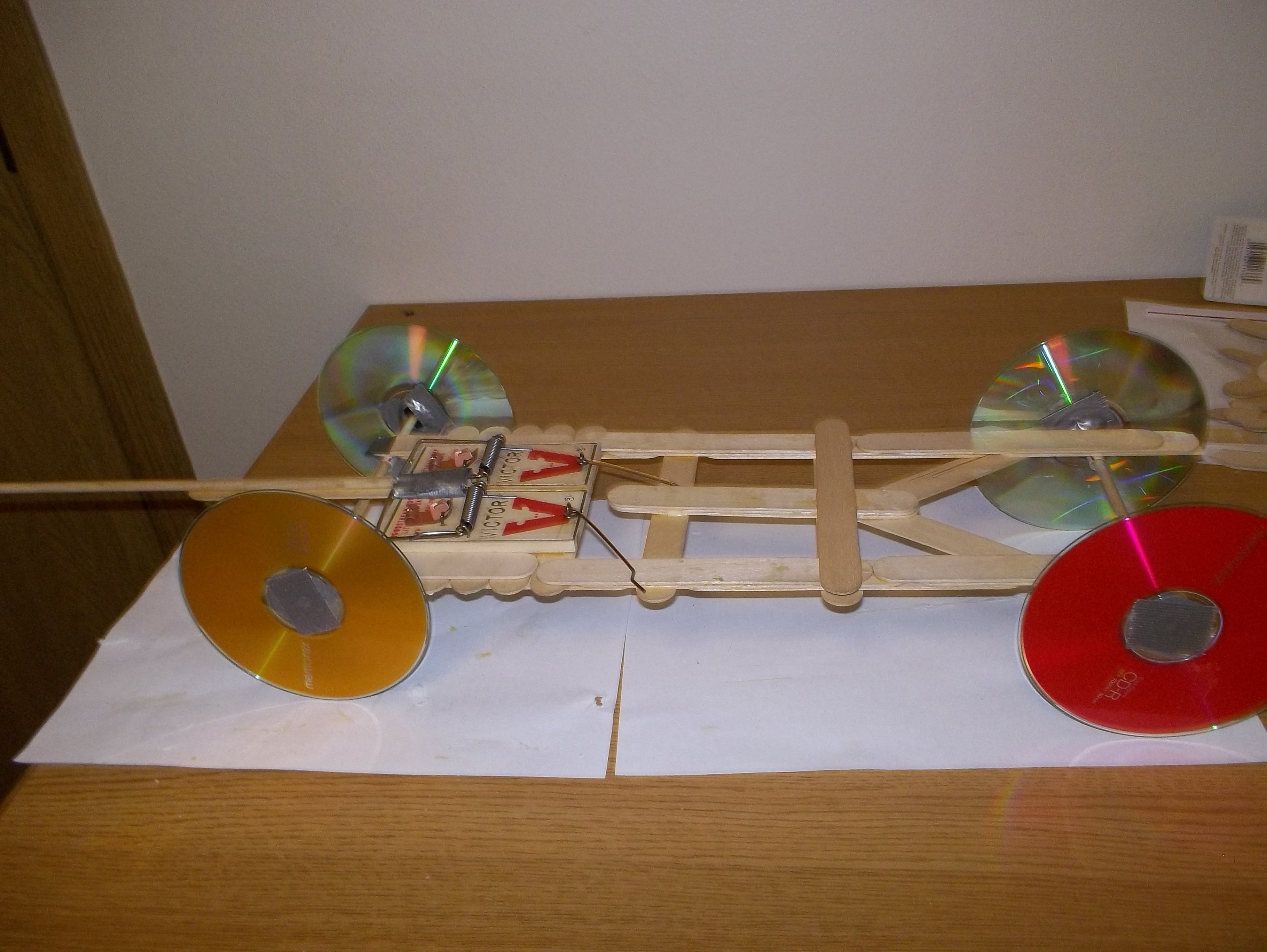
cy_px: 476
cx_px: 634
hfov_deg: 61.6
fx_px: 1062
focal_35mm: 29
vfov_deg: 48.3
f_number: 3.3
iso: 160
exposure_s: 1/30
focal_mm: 4.1
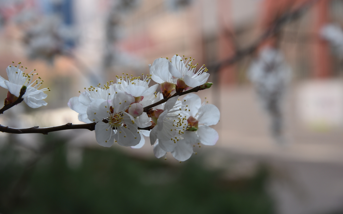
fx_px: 823
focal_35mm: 88
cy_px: 106
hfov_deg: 23.6
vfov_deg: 14.9
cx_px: 172
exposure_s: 1/200
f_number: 7.1
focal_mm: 86
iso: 400
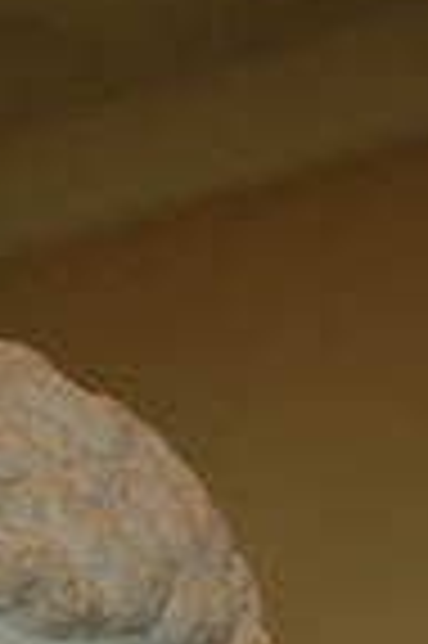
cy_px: 1349
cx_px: -311
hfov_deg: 6.3
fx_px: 3831
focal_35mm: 214
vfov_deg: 9.0
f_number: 4
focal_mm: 31
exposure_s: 1/60
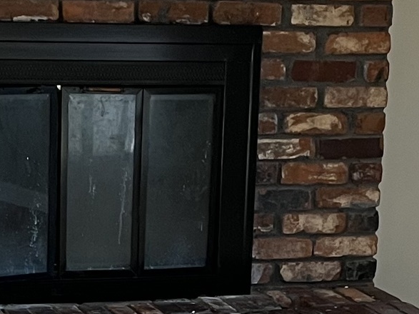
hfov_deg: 14.5
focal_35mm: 136
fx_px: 1646
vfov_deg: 10.7
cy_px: 365
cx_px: 212
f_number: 1.6
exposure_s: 1/60
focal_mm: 5.1
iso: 160
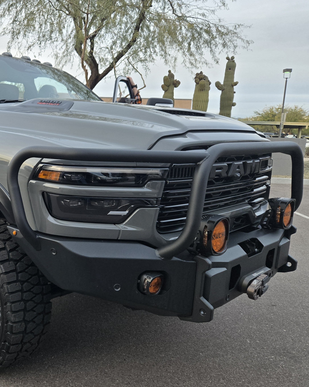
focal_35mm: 33
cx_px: 39
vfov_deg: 54.2
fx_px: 377
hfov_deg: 41.5
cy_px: 194
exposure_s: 1/508
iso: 160
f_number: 1.8
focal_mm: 5.4
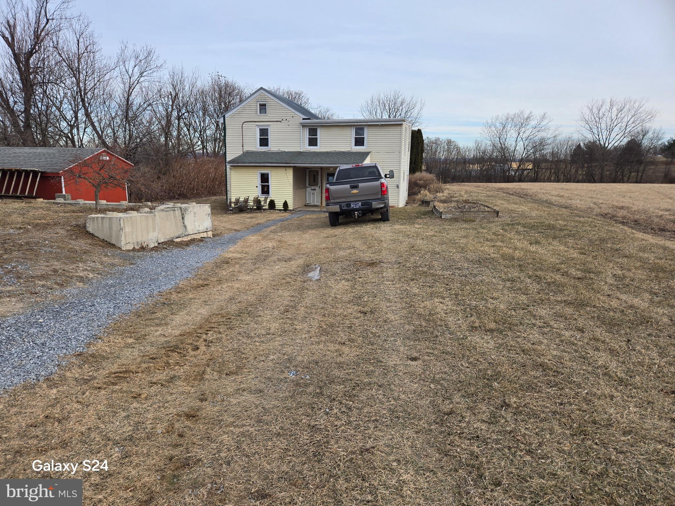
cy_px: 253
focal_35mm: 23
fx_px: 448
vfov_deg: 58.9
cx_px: 338
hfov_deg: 73.9
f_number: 1.8
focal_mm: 5.4
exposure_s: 1/720
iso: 25
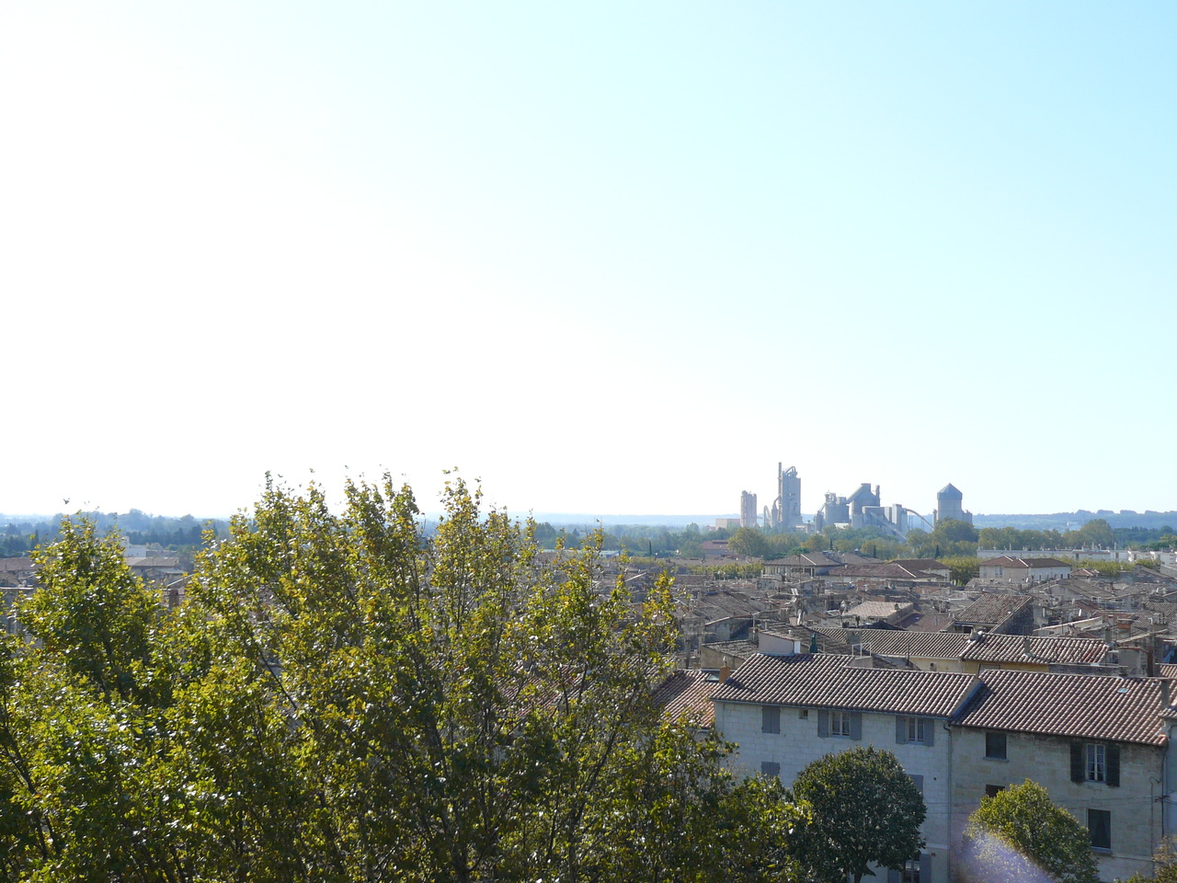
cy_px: 442
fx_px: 1734
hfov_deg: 37.5
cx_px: 588
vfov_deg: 28.6
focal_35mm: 51
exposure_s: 1/1000
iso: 100
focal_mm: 8.4
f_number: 2.8
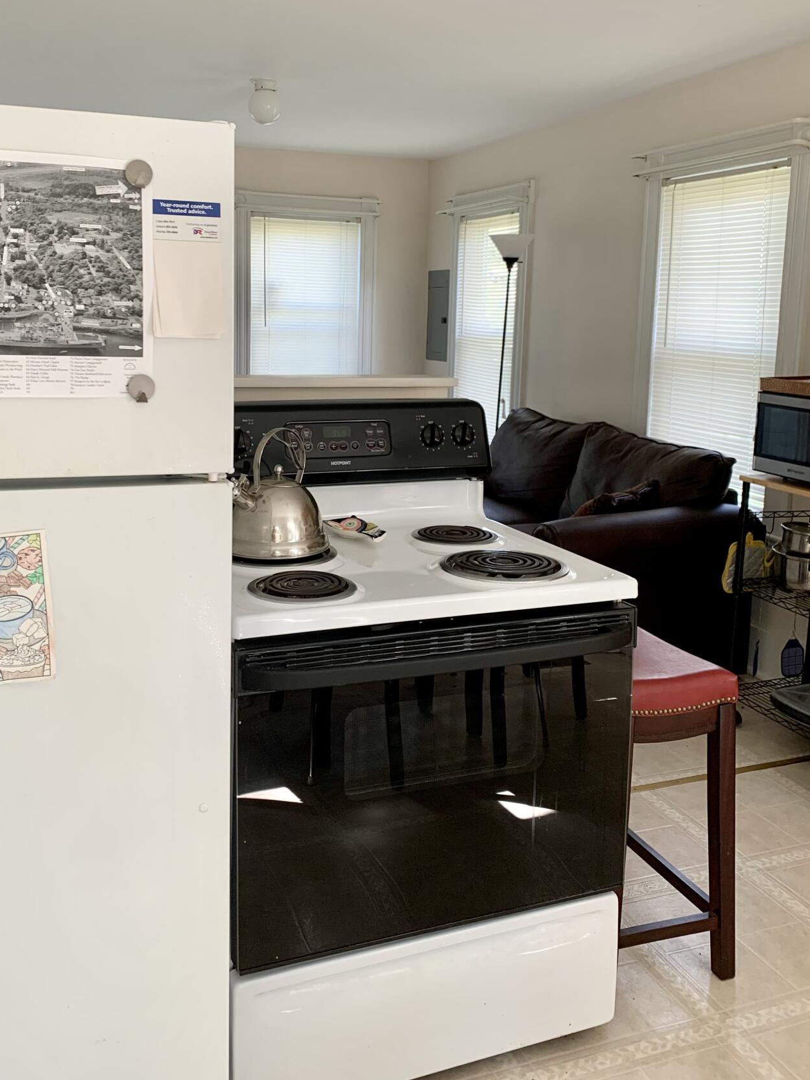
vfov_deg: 58.0
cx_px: 341
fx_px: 967
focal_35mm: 31
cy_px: 448
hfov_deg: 45.3
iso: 80
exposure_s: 1/121
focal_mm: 4.25
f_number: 1.8
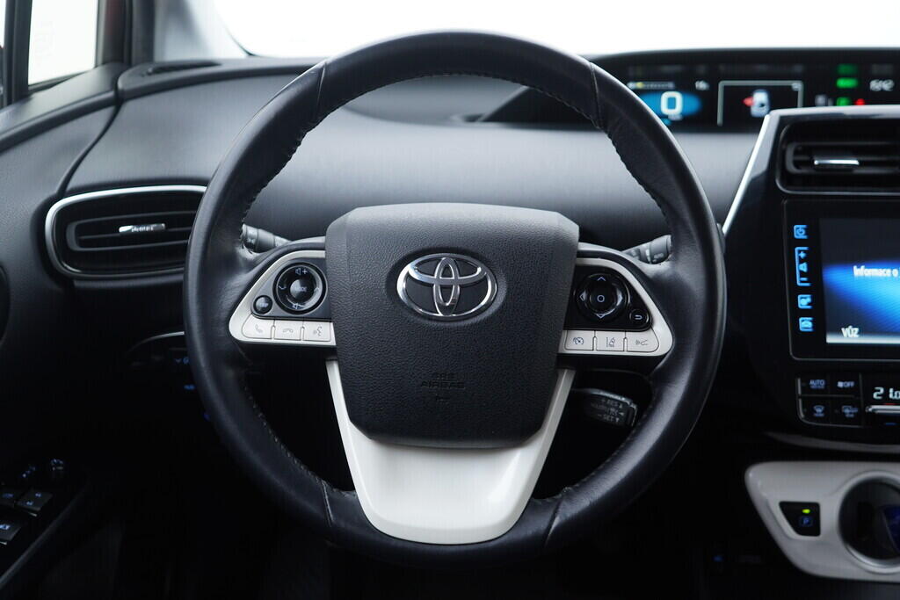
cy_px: 300
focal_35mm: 36
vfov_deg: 36.9
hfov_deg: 53.1
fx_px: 900
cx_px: 450
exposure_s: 1/40
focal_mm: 24
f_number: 2.8
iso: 160
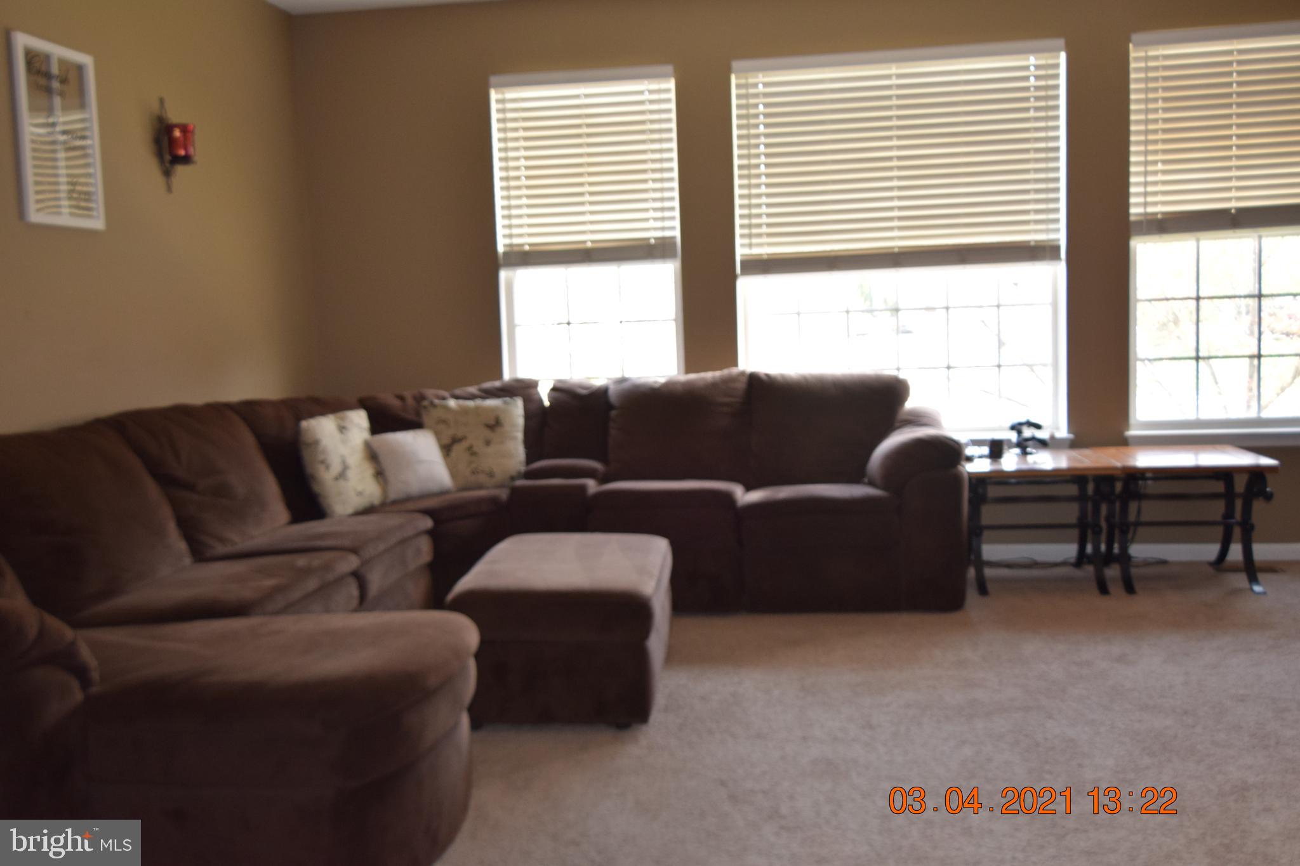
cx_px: 650
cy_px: 433
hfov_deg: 57.2
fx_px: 1191
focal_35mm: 33
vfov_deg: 40.0
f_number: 5
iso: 800
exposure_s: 1/100
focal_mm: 22
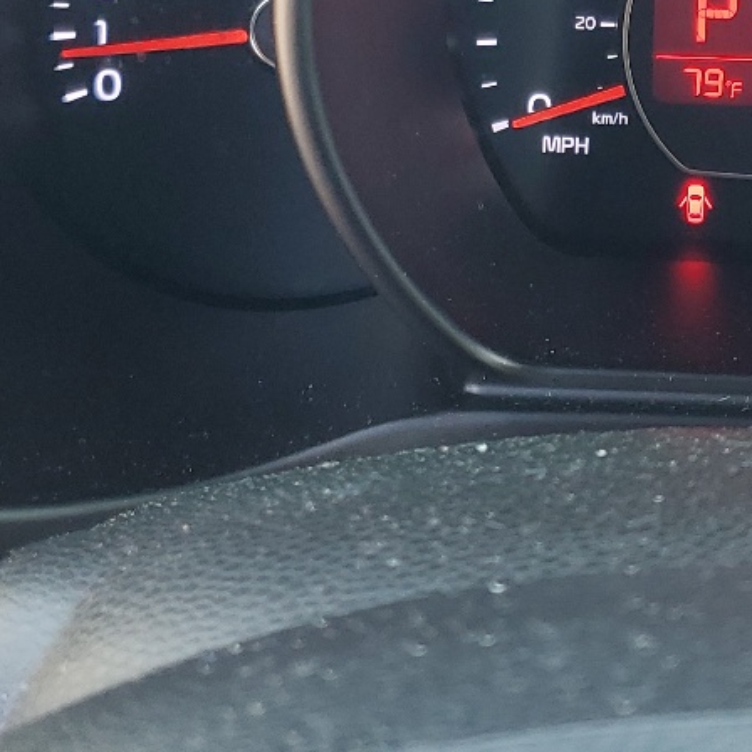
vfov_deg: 20.0
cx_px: 697
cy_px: -109
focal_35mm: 82
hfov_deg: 20.6
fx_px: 2015
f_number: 1.5
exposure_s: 1/60.2
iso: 50
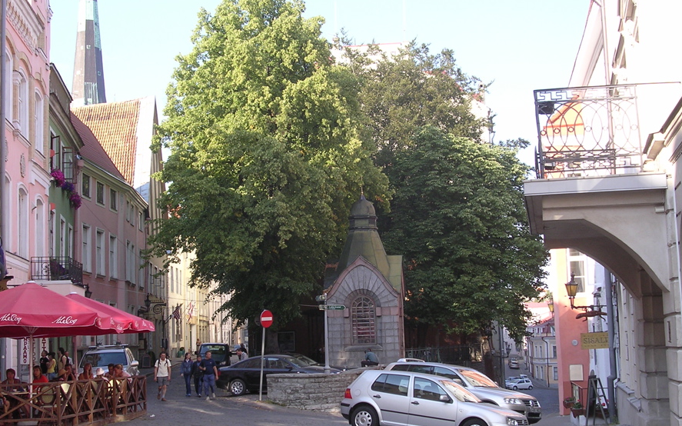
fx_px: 1059
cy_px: 237
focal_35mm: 57
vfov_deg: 22.7
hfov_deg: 35.7
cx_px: 341
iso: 100
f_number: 3.2
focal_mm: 8
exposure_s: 1/180
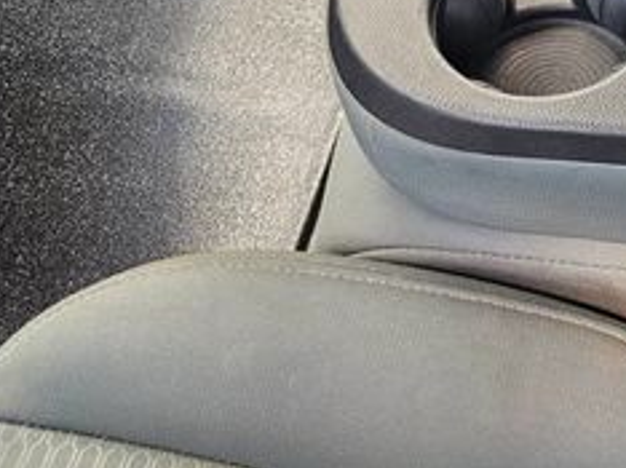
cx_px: 835
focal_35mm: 63
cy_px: -126
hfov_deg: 25.9
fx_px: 1138
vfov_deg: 21.3
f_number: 1.7
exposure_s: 1/120
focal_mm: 6.3
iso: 125
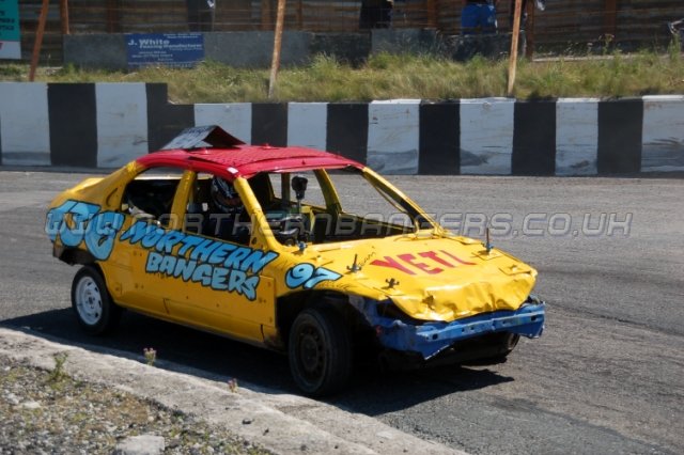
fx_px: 1567
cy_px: 228
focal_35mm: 82
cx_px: 342
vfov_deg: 16.5
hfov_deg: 24.6
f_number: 5.3
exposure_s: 1/1000
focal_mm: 55
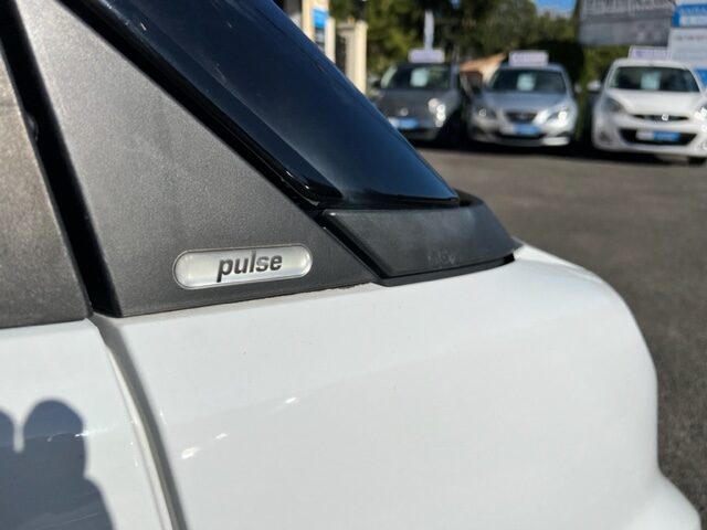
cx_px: 354
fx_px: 531
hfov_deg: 67.3
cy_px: 265
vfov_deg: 53.1
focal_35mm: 26
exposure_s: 1/12658
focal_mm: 5.7
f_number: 1.5
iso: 50
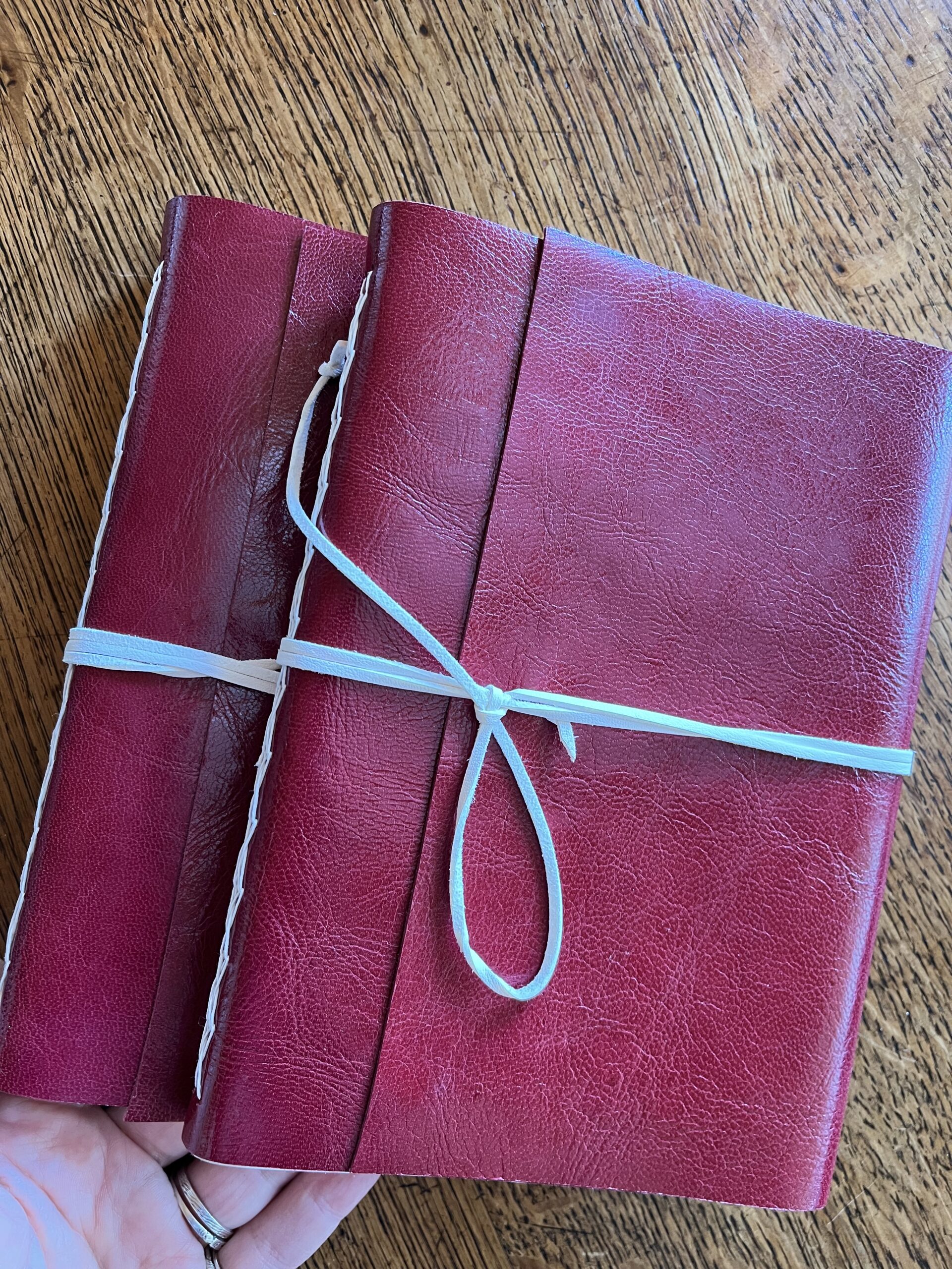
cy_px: 634
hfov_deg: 53.1
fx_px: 953
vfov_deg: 67.3
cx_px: 476
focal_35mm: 26
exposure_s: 1/60
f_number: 1.6
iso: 200
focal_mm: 5.1
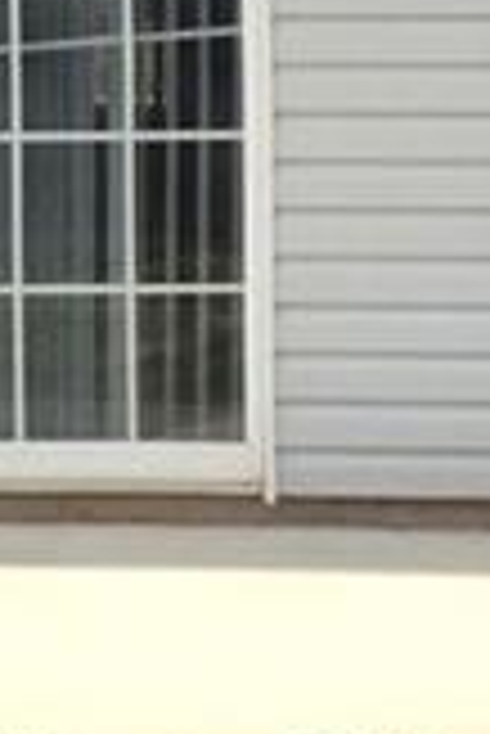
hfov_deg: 6.5
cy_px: -5
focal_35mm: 209
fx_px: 4258
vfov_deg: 9.8
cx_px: -301
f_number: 2.4
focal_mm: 3.3
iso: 32
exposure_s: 1/657
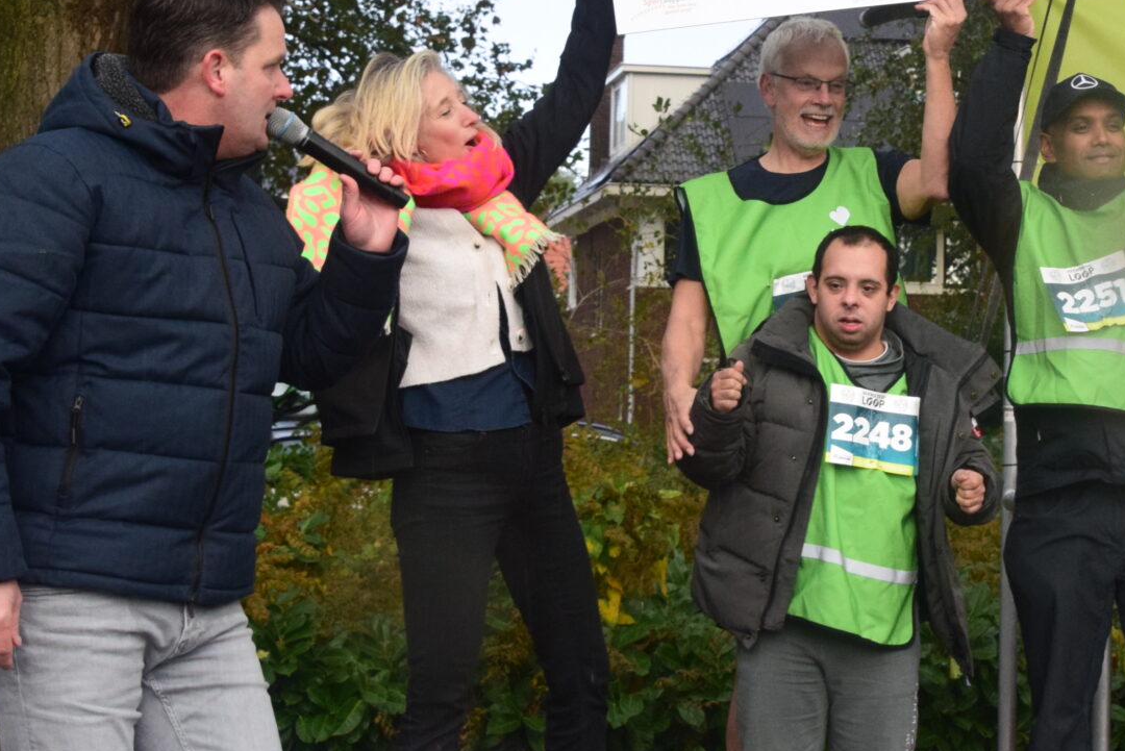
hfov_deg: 22.1
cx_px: 904
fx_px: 2845
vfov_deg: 15.0
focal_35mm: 91
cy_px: 217
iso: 1600
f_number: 9
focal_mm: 32
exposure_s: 1/160
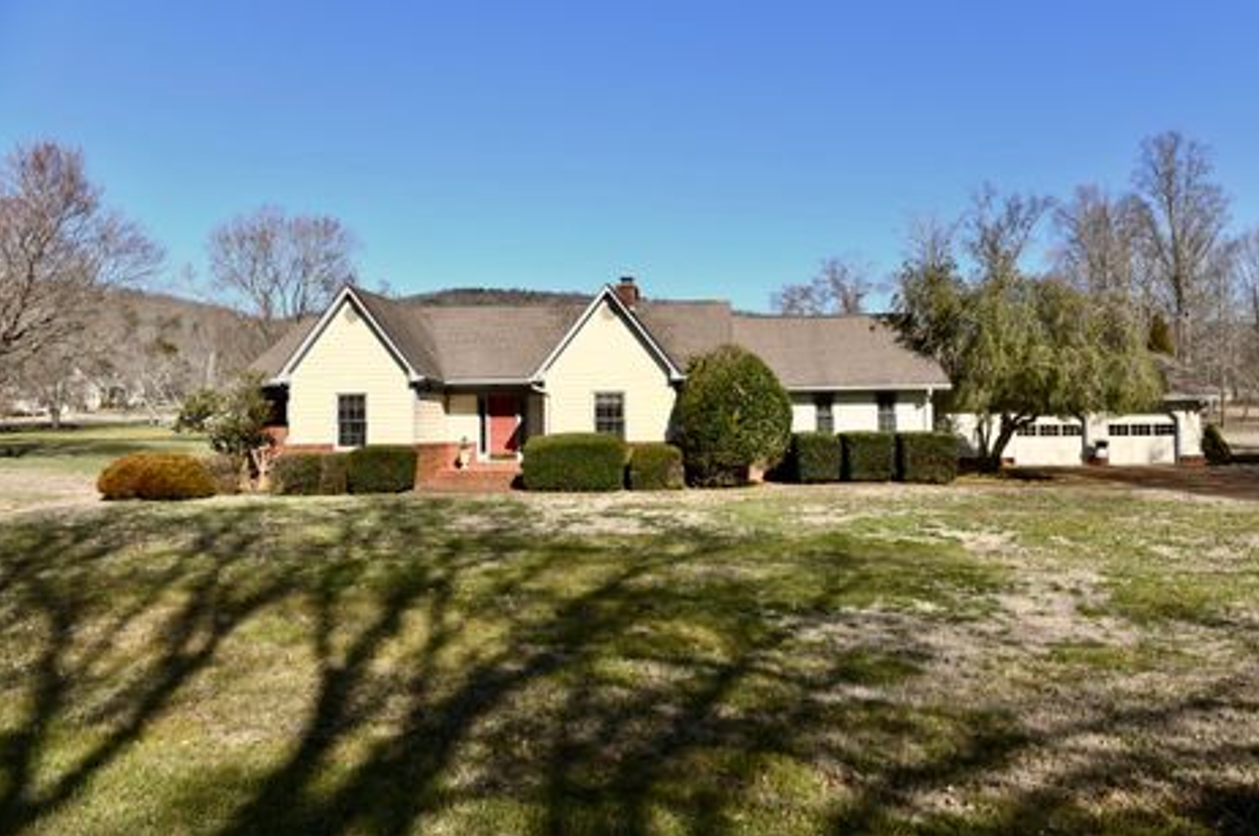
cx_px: 679
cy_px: 388
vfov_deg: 49.4
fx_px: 908
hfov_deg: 69.3
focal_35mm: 26
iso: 250
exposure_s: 1/500
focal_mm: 24
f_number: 8
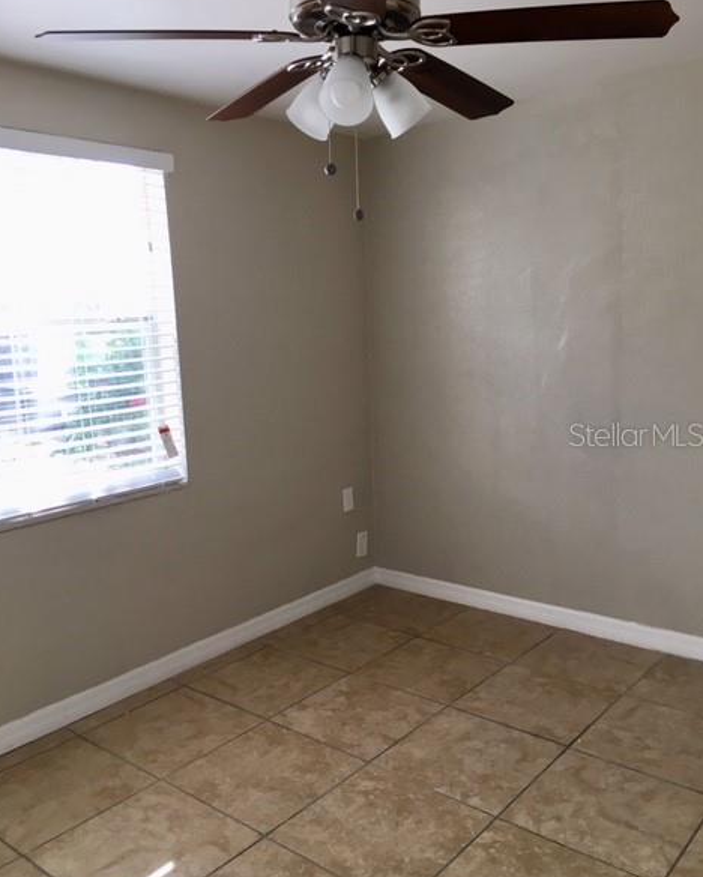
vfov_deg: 57.1
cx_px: 350
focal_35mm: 31
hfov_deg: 47.2
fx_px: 805
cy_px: 434
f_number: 2.2
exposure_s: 1/40
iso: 25
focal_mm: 4.15
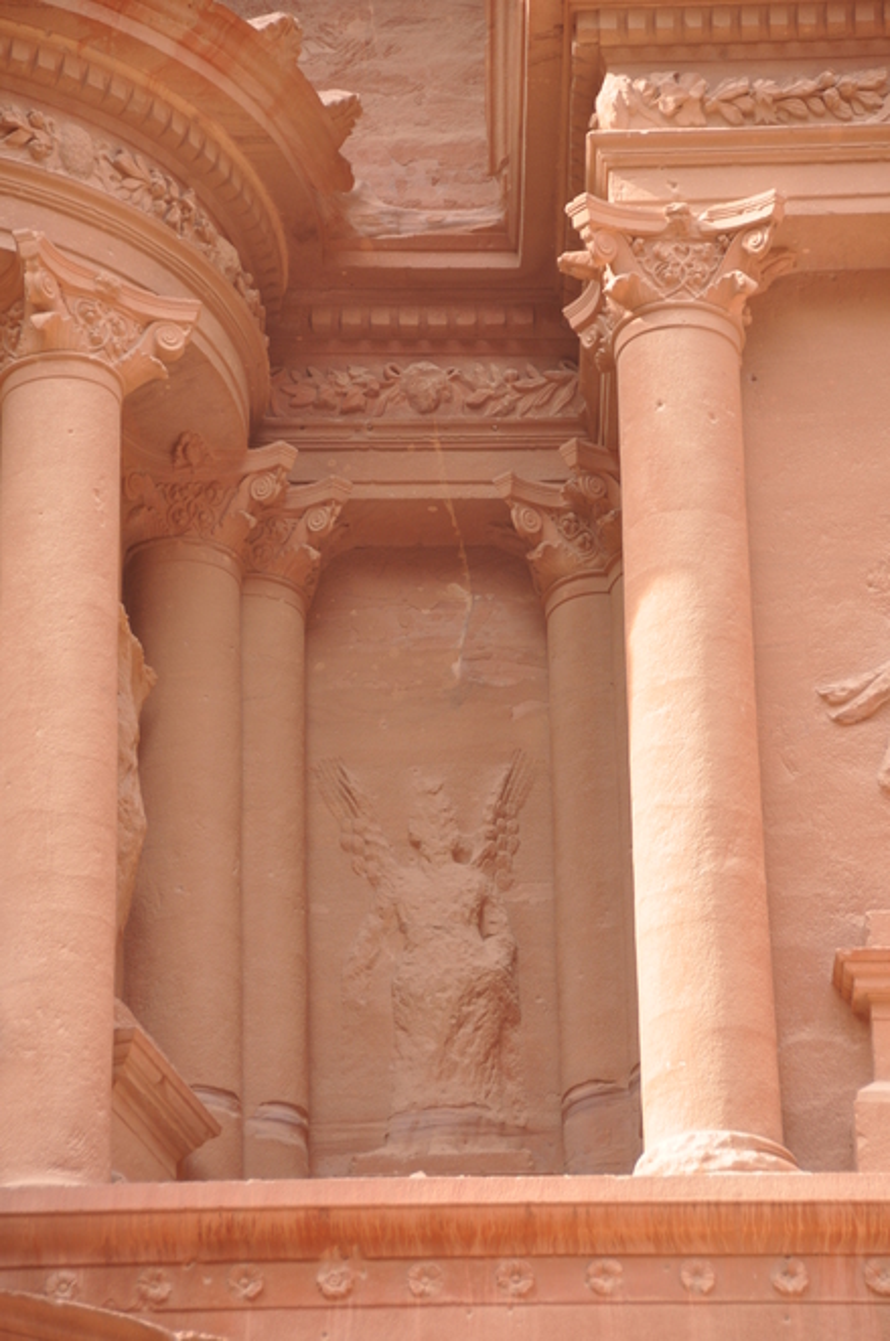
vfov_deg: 13.1
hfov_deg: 8.7
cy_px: 670
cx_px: 445
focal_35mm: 158
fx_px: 5862
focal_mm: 105
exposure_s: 1/200
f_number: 5.3
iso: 250
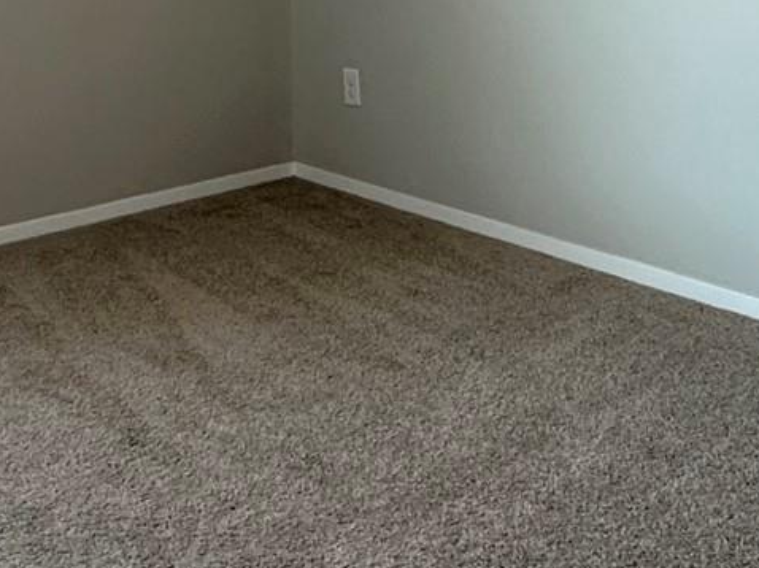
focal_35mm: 60
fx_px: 1315
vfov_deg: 23.0
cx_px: 400
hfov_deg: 32.2
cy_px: -56
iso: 200
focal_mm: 2.22
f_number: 2.2
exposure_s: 1/60
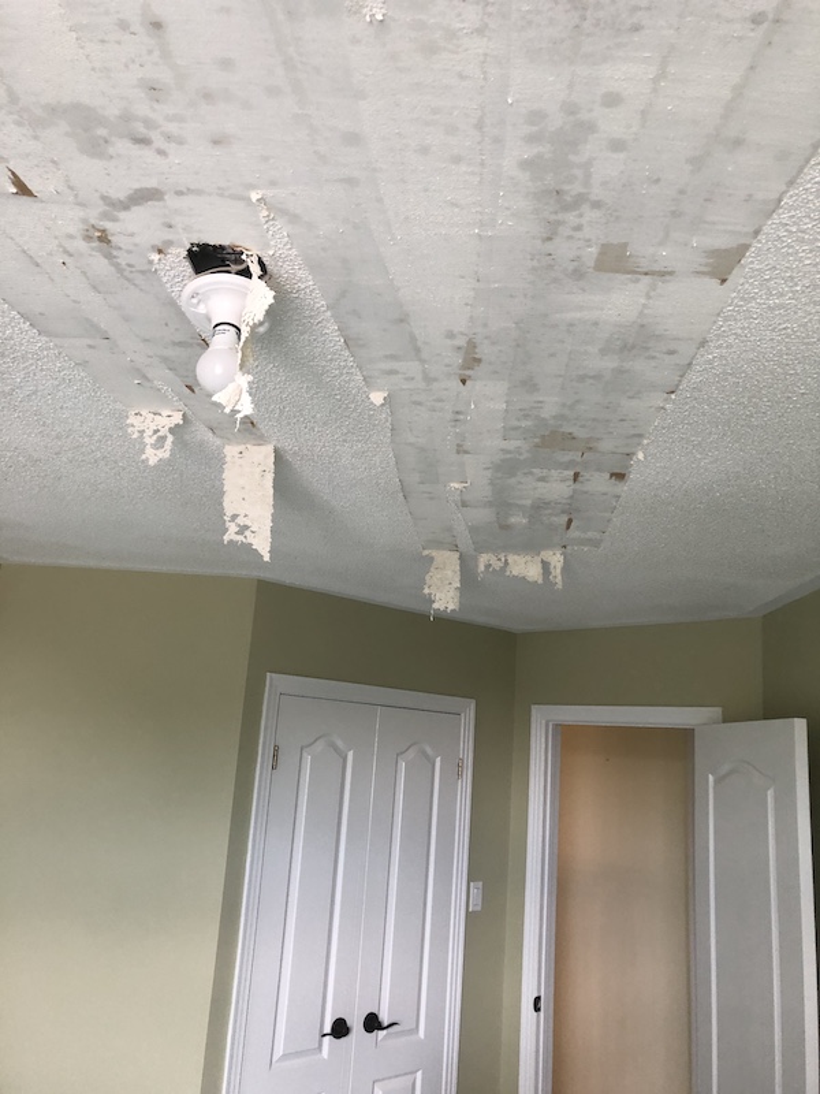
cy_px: 547
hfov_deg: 49.7
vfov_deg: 63.4
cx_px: 410
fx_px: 884
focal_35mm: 28
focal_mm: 3.99
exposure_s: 1/30
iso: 32
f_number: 1.8
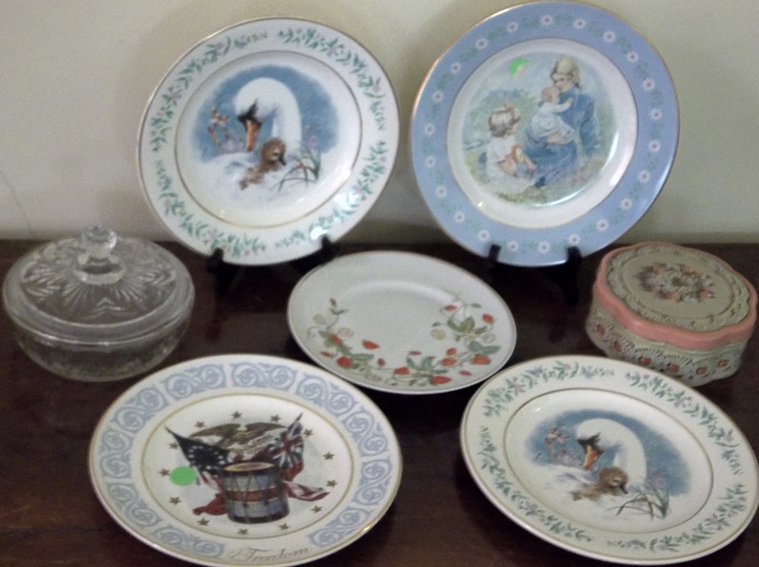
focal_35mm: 52
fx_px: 1139
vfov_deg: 28.0
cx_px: 380
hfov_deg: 36.9
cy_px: 284
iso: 400
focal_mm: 9.3
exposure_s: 1/8
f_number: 5
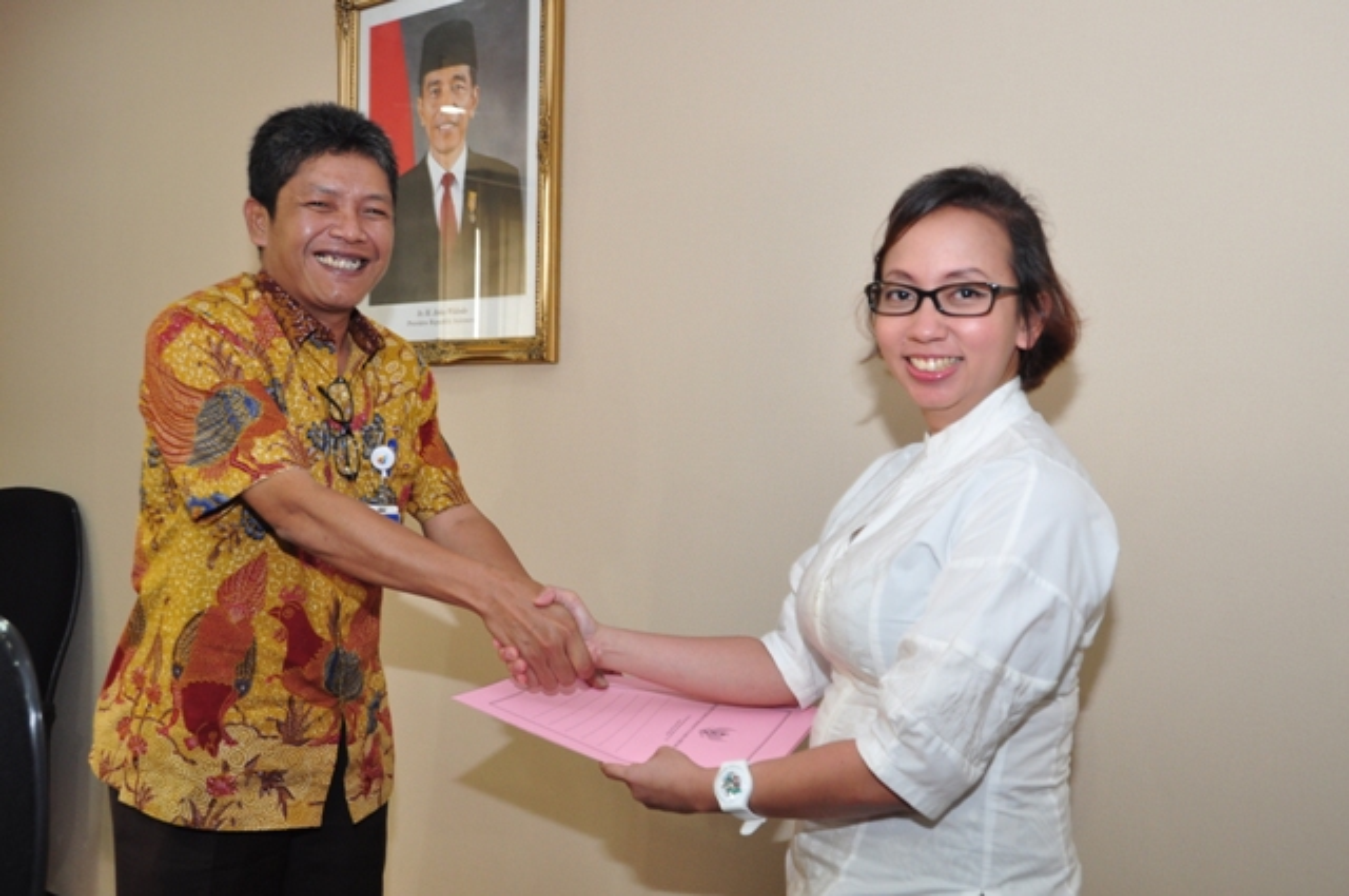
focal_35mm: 36
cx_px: 674
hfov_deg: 53.2
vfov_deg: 36.8
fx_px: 1347
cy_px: 448
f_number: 5.6
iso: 640
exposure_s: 1/30
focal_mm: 24
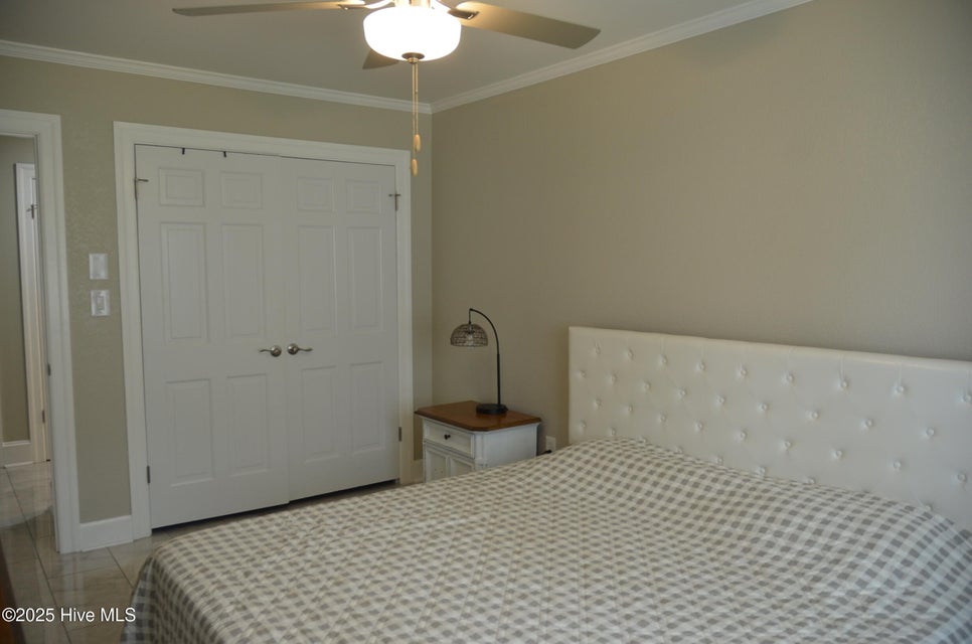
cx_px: 486
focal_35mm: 27
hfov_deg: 67.5
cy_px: 322
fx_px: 728
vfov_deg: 47.7
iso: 500
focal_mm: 18
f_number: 4
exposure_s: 1/60
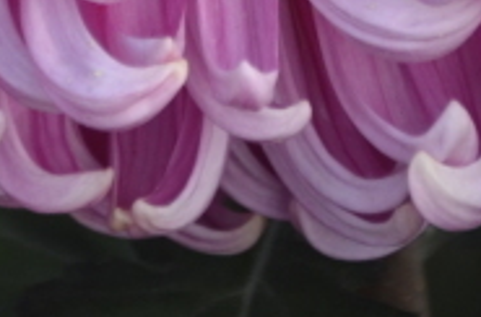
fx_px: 11608
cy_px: -533
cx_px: 91
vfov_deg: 1.6
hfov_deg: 2.4
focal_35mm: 872
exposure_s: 1/250
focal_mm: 105
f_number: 5.6
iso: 320
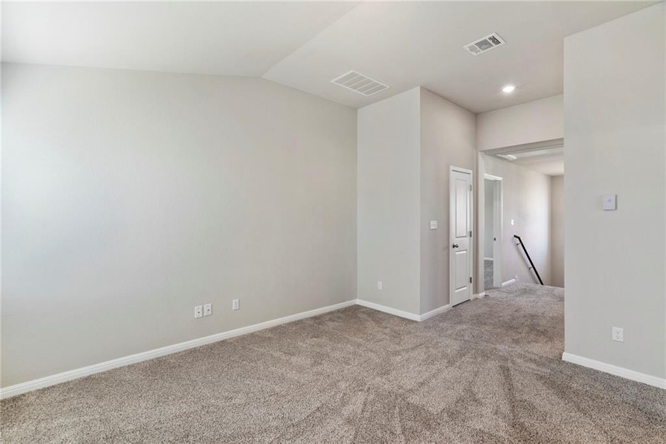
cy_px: 222
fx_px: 296
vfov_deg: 73.7
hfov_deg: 96.8
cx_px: 333
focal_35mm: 16
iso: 500
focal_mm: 16
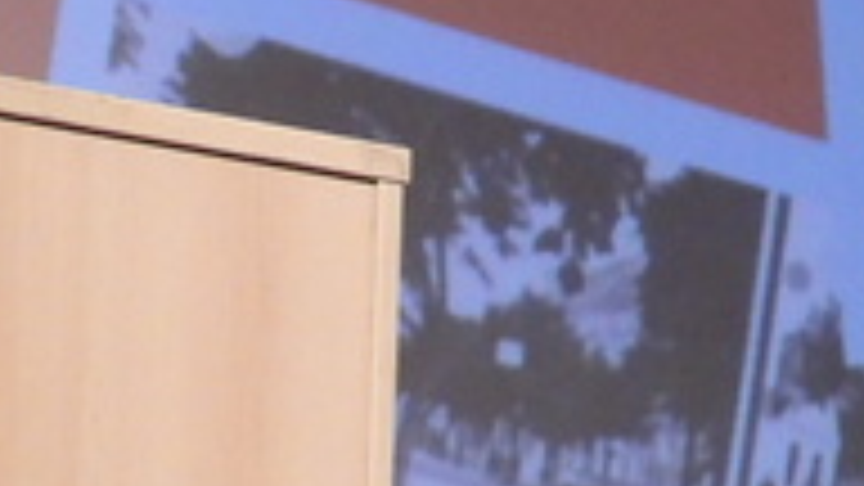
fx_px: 8591
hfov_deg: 5.7
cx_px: -472
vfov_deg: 3.2
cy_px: 864
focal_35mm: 375
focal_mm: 9.8
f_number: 3.5
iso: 400
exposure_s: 1/20
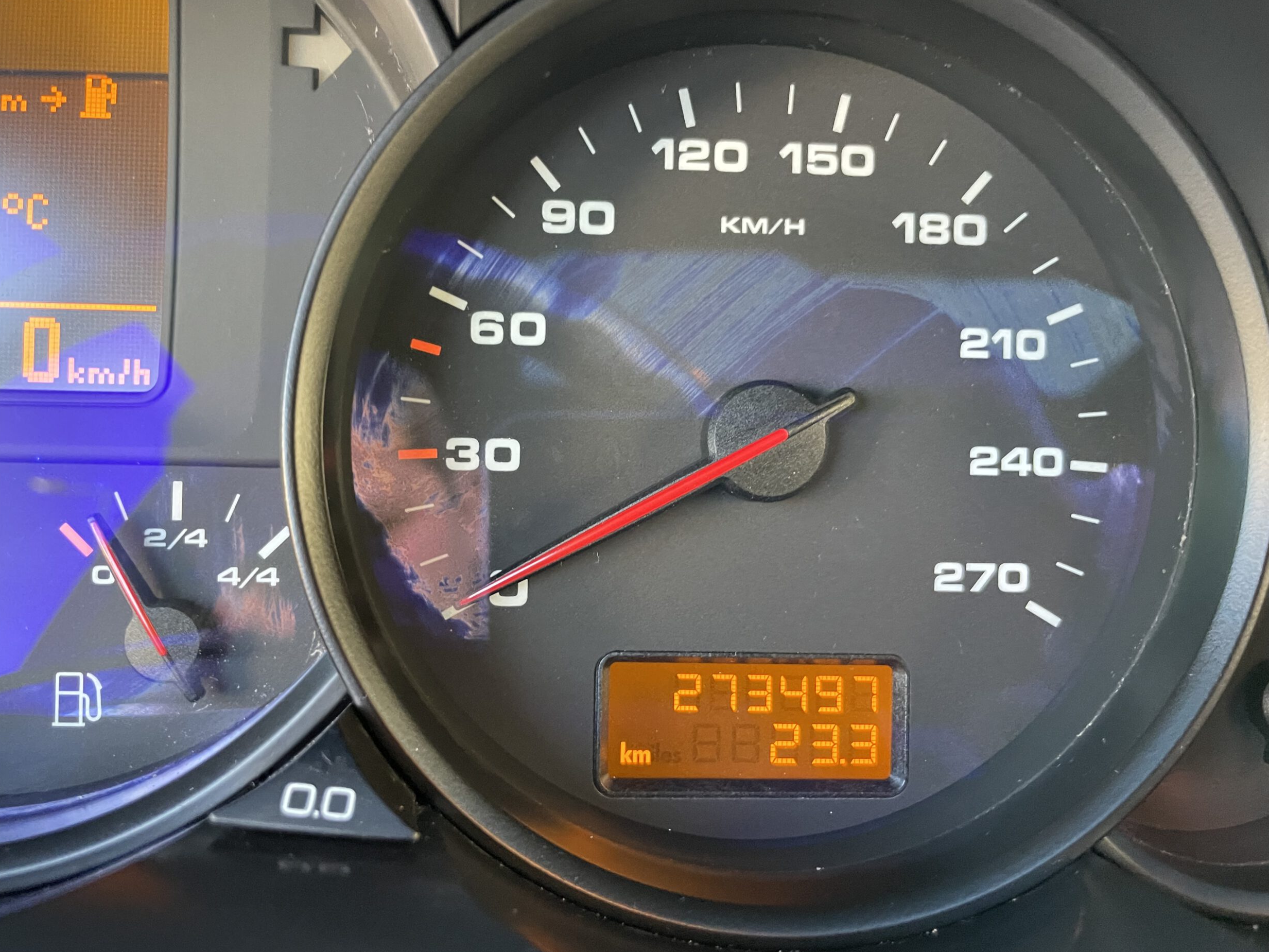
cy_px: 473
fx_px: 990
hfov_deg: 65.3
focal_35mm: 27
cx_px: 611
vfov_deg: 51.4
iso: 500
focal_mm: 4.2
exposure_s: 1/60
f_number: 1.6
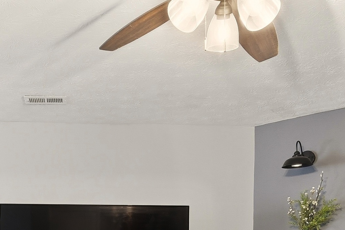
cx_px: 98
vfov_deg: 27.0
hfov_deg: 43.5
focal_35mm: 44
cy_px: 276
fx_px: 422
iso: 400
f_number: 9
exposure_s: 1/28
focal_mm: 10
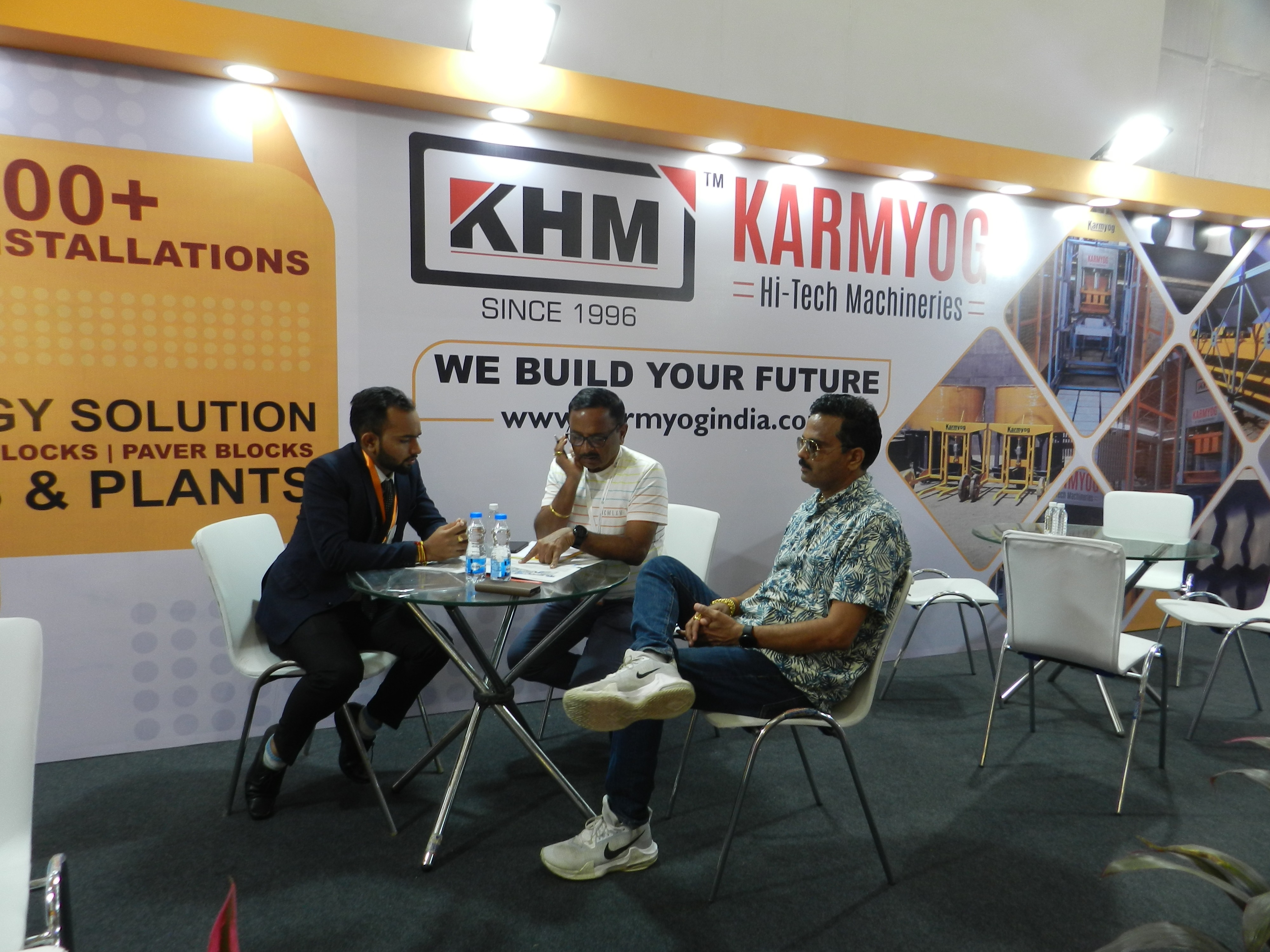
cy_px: 476
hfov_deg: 73.9
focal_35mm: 23
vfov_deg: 58.9
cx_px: 635
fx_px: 844
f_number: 3.4
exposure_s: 1/40
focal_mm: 4
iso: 160
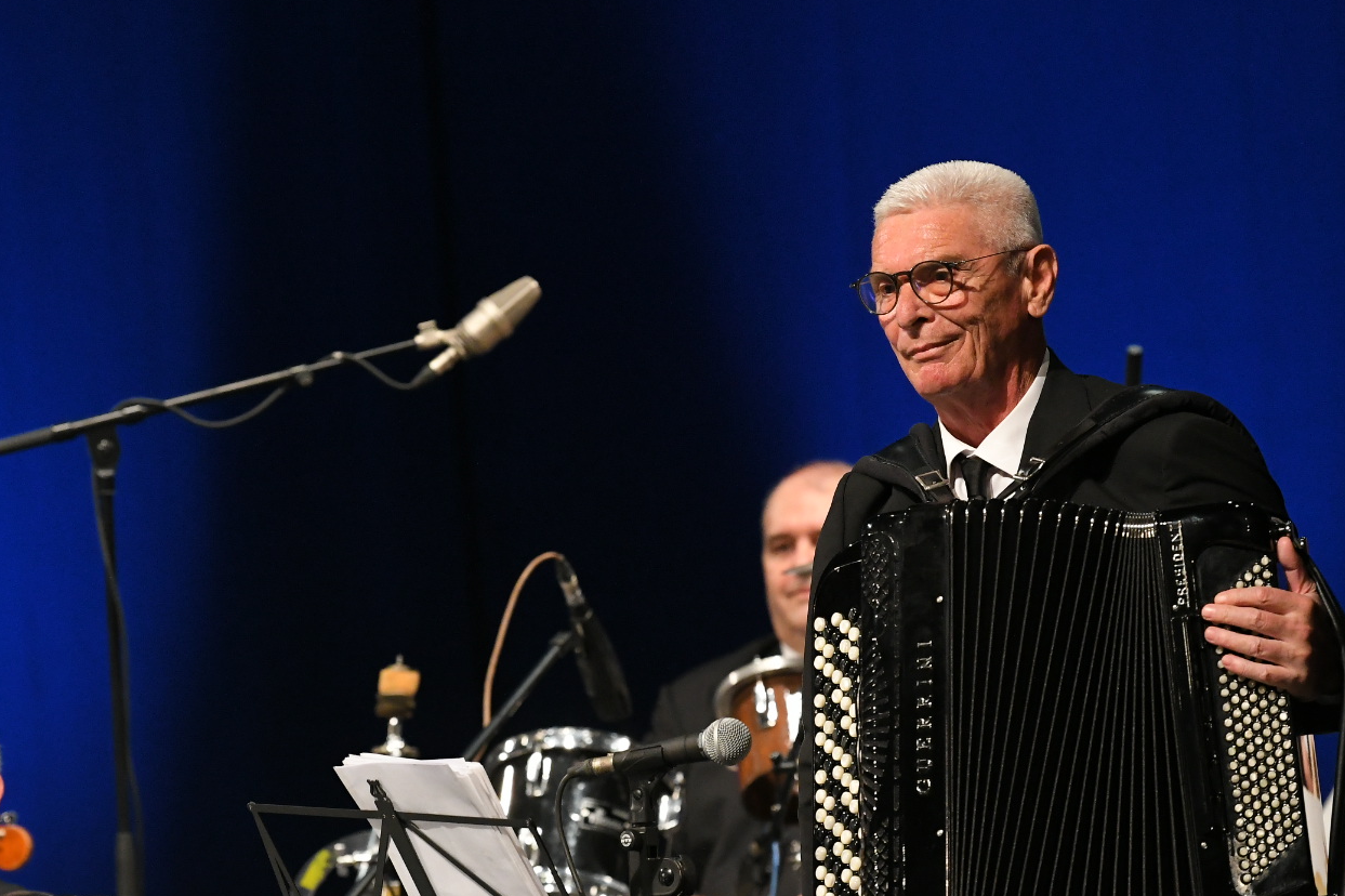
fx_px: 12026
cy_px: 568
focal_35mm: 322
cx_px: 697
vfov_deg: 4.3
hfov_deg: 6.4
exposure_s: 1/320
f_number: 4
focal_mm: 165
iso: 3200
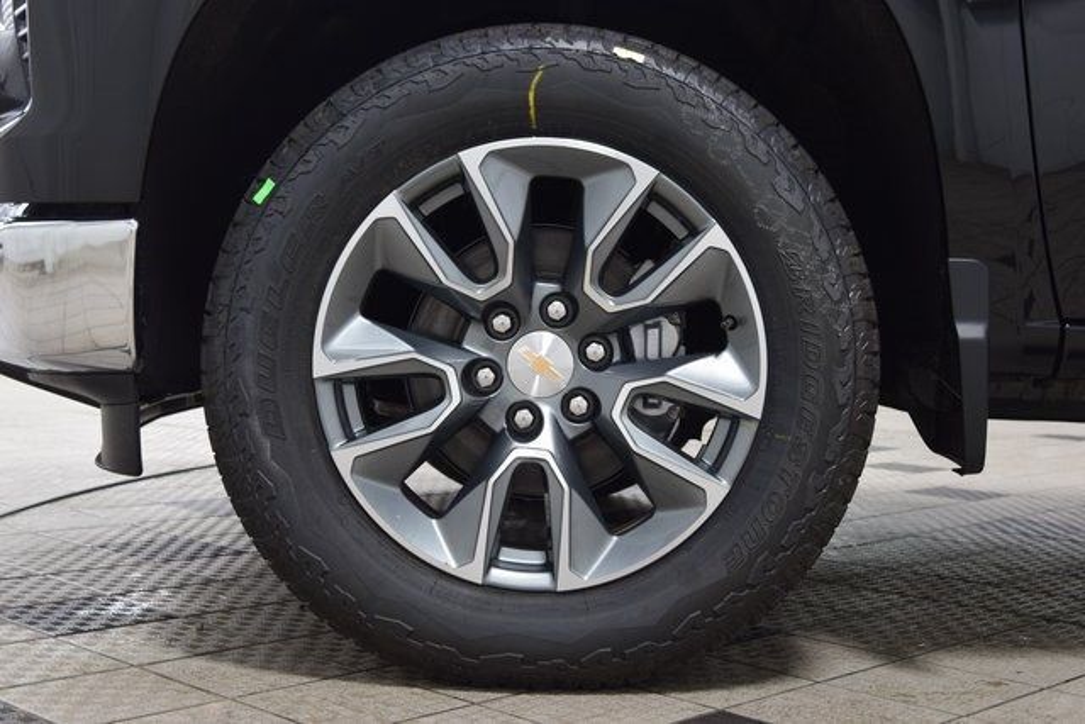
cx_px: 542
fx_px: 1583
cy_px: 362
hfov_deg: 37.8
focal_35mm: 52
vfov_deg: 25.8
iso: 720
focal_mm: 35
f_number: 6.3
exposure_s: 1/15
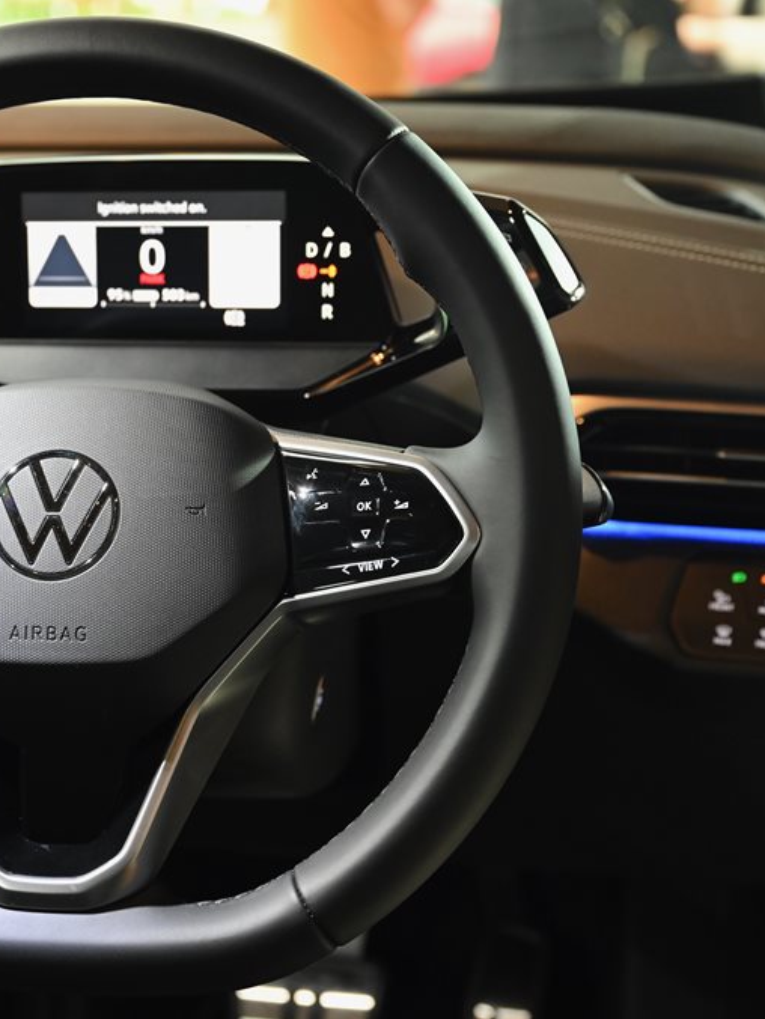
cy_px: 513
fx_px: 1885
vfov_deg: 30.3
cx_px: 77
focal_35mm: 64
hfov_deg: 22.4
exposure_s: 1/8
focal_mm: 44
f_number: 4
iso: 1600
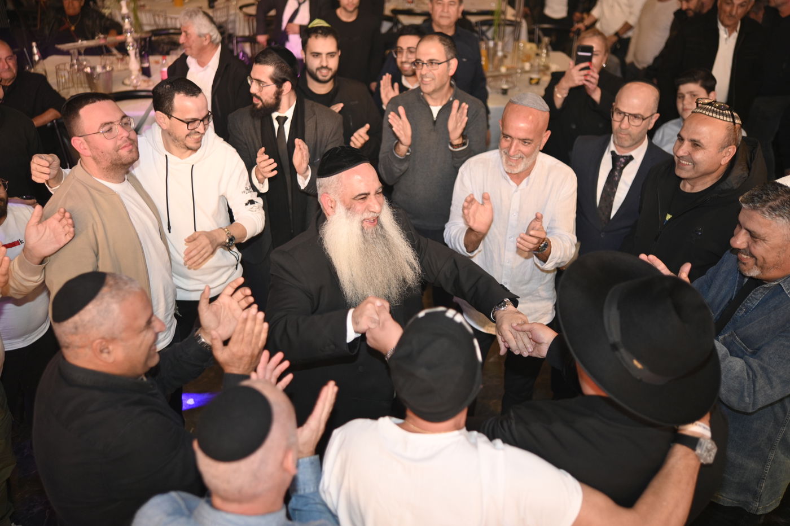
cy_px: 263
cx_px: 395
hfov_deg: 54.5
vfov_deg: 37.8
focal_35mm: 35
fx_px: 768
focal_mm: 35
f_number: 1.8
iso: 800
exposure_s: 1/200
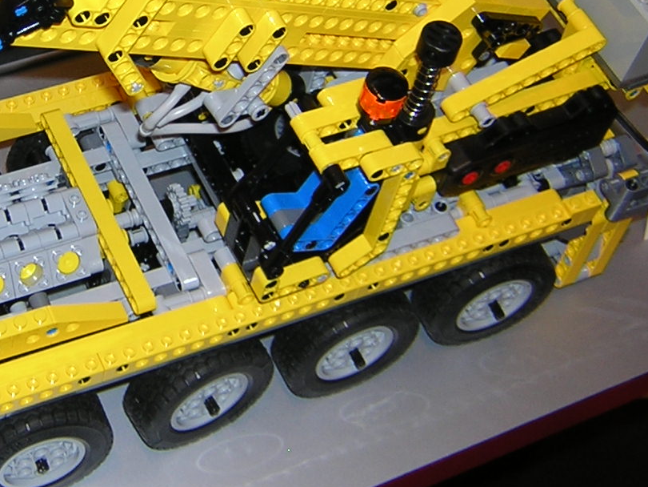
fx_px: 1479
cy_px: 61
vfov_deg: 18.4
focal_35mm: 79
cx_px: 102
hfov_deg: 24.2
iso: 100
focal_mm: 5.2
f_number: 2.7
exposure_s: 1/60.1
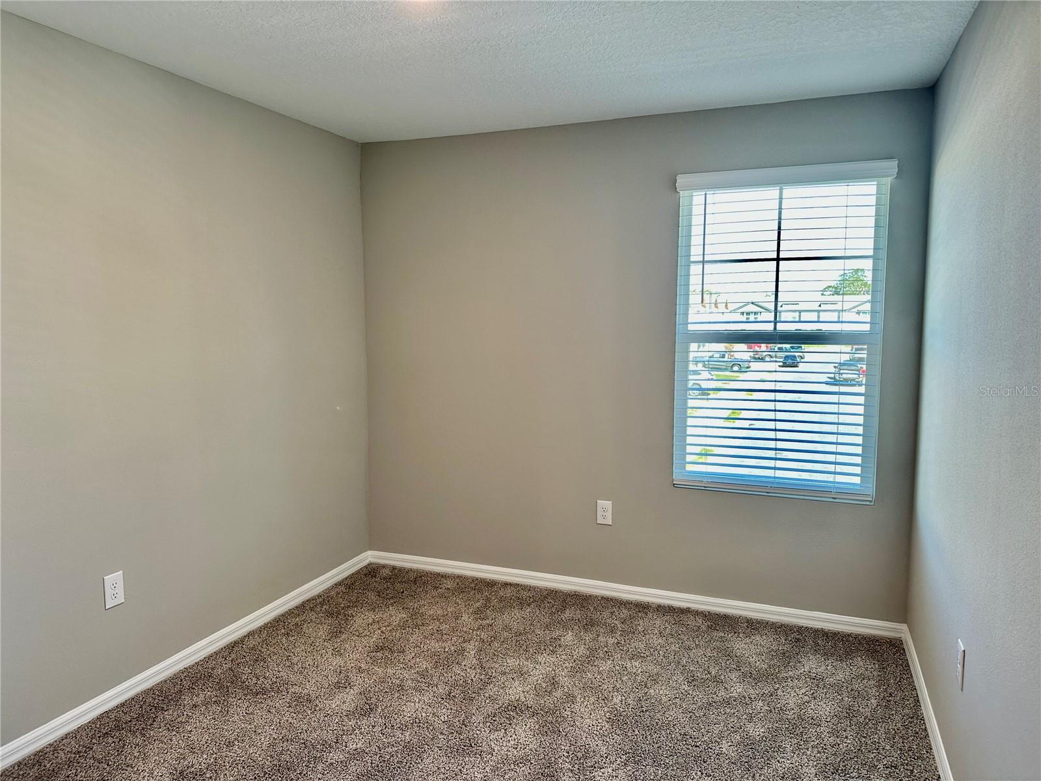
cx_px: 520
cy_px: 390
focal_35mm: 24
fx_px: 722
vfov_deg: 56.8
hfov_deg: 71.6
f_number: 1.78
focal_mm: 6.86
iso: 100
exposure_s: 1/120
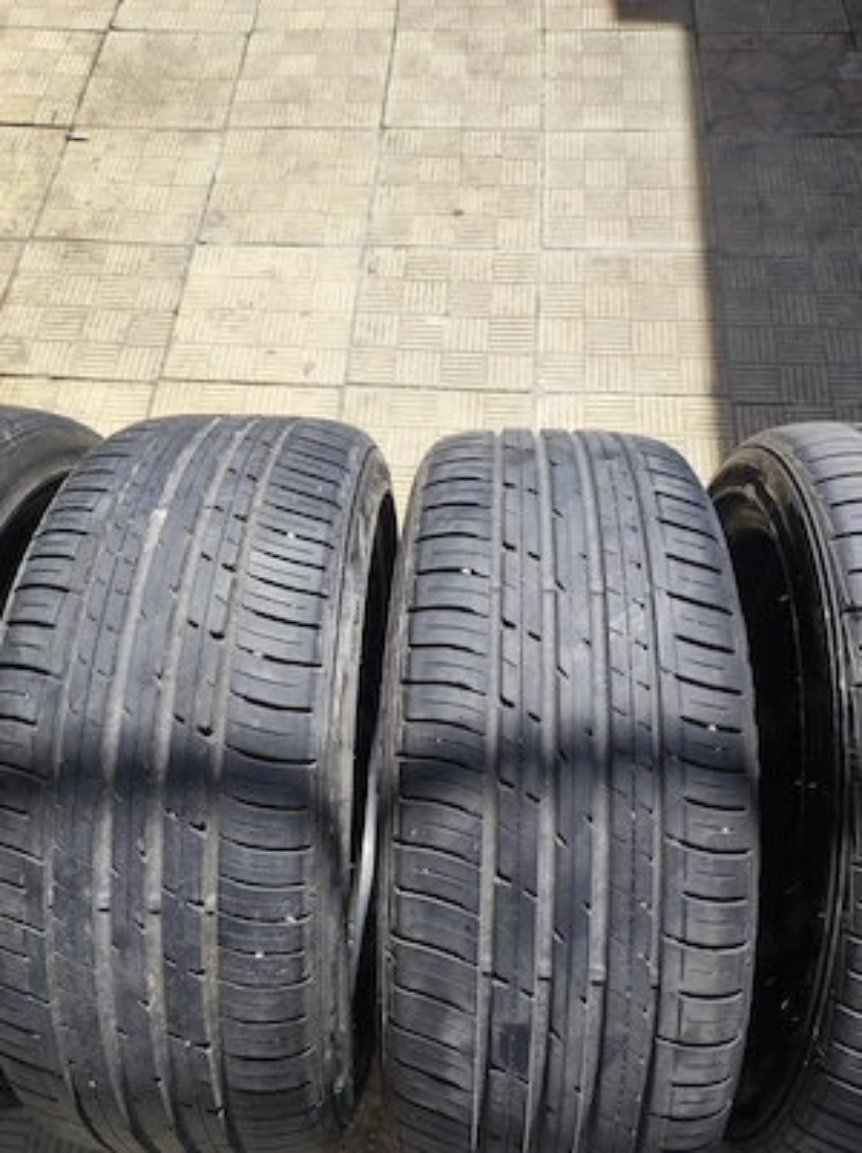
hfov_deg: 54.8
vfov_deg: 69.4
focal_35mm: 25
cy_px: 576
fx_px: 831
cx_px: 431
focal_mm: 4.7
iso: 50
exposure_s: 1/476
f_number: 1.79
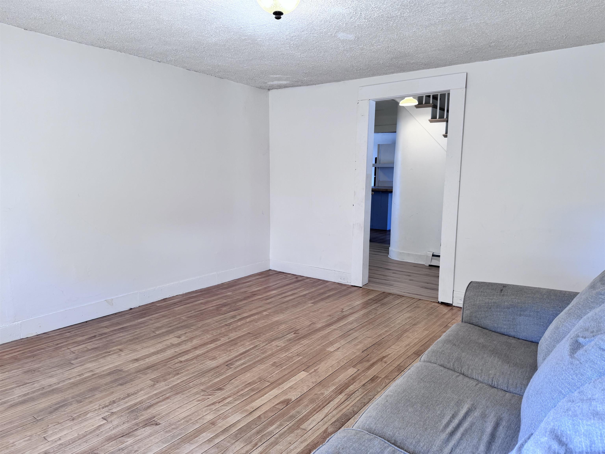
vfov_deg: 56.8
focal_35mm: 24
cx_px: 302
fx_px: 419
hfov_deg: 71.6
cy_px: 227
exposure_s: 1/120
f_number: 1.78
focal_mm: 6.76
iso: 80
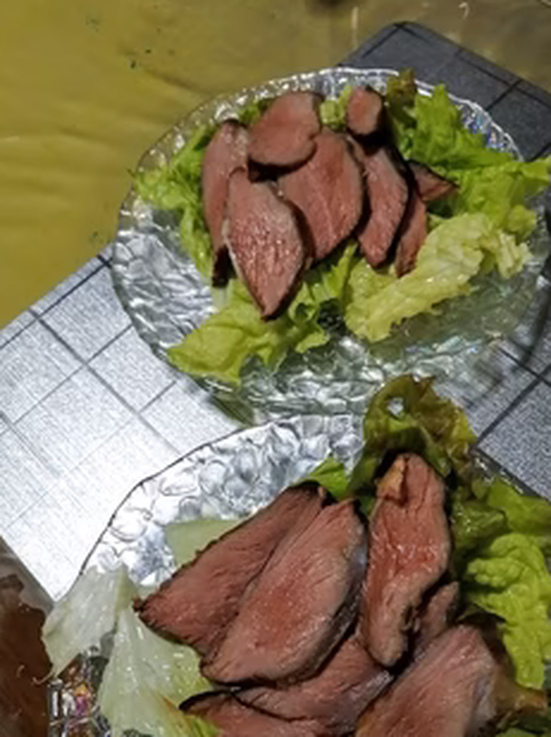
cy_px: 448
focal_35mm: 35
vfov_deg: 52.3
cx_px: 320
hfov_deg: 40.5
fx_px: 744
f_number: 1.8
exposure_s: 1/100
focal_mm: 3.62
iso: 125
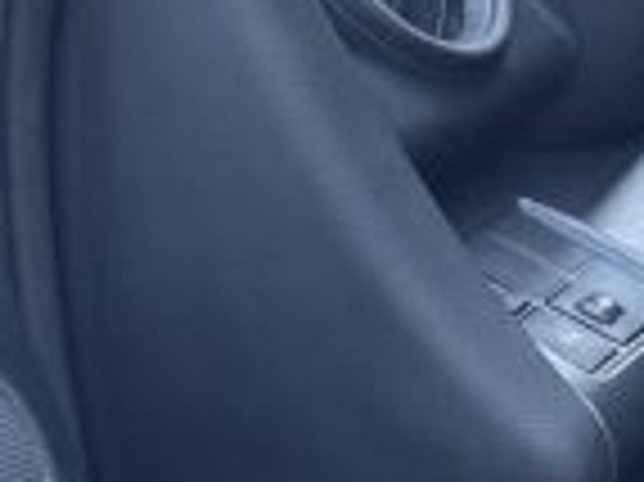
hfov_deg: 11.2
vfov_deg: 11.0
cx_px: 1734
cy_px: 453
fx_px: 2491
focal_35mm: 134
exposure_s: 1/61
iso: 250
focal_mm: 6.86
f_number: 1.78
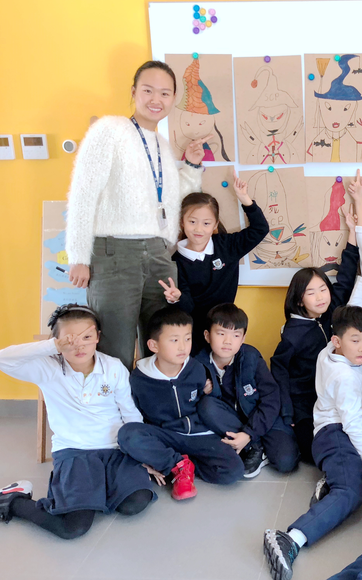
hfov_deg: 29.9
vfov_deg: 49.3
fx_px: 631
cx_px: 359
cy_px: 287
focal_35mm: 40
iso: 40
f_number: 1.8
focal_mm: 3.99
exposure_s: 1/24
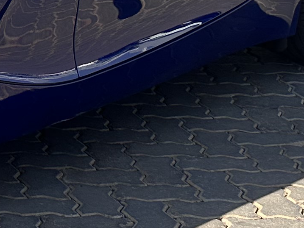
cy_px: -240
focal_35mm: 135
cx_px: -202
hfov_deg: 13.4
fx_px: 1186
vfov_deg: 10.1
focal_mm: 6.86
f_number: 1.78
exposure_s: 1/2299
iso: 80
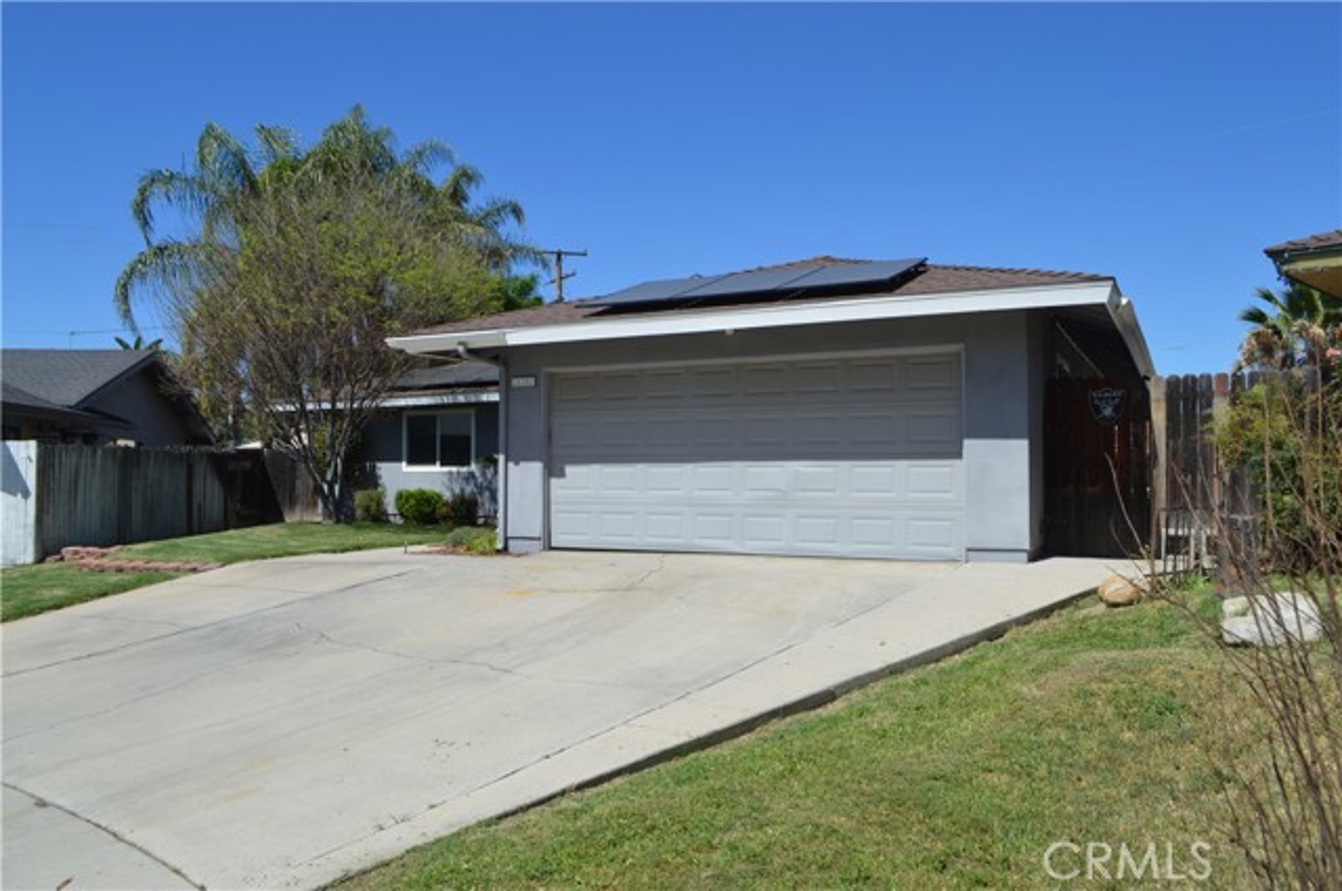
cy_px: 446
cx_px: 671
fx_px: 1005
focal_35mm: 27
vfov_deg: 47.8
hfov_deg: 67.4
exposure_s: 1/250
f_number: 8
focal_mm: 18
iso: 100
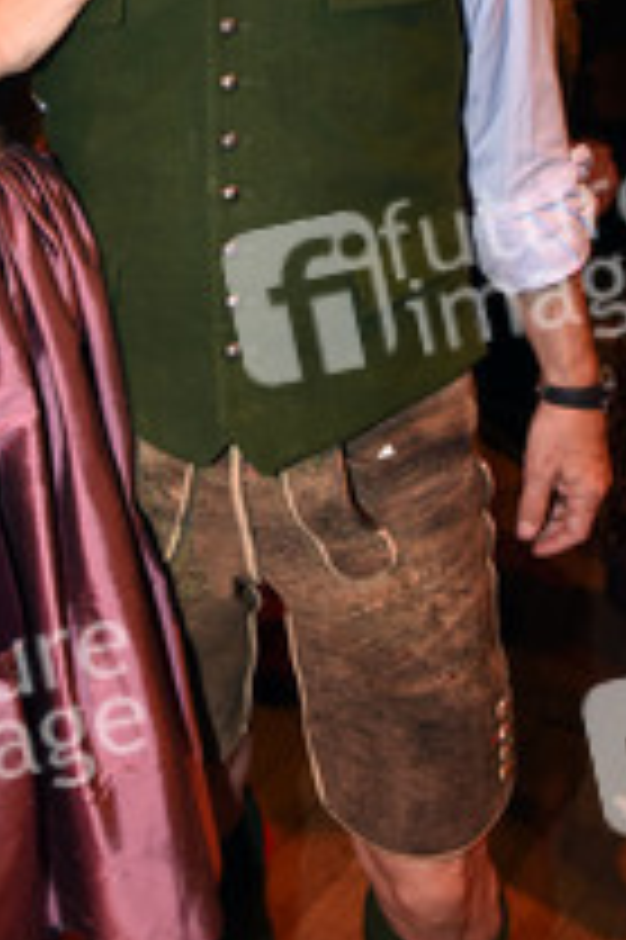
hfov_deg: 27.9
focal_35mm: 46
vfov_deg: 39.0
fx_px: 1202
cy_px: 54
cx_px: 45
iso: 2500
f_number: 5
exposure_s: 1/60
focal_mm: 24
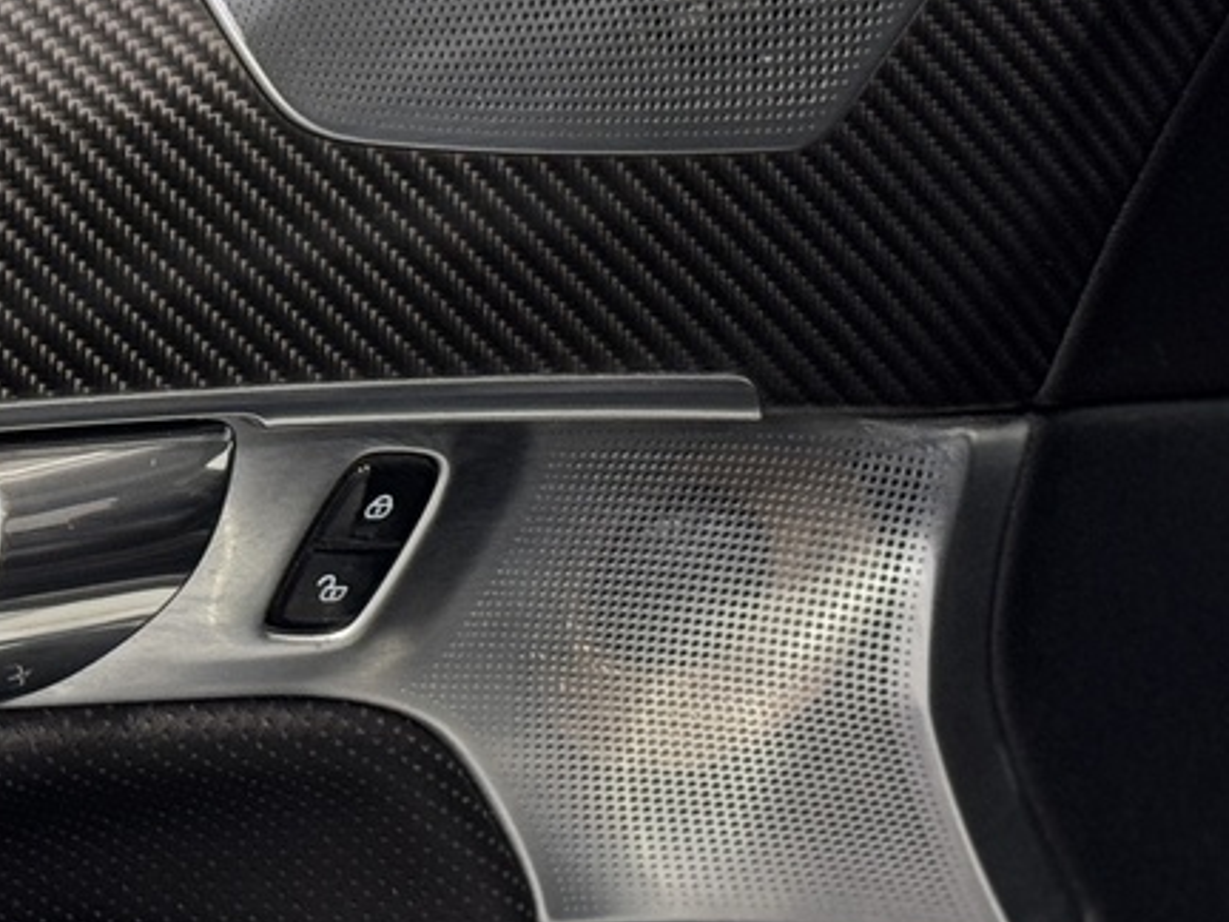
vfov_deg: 9.3
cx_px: -168
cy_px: 265
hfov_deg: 12.1
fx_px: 5681
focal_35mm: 160
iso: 160
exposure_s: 1/100
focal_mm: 6.76
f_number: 1.78
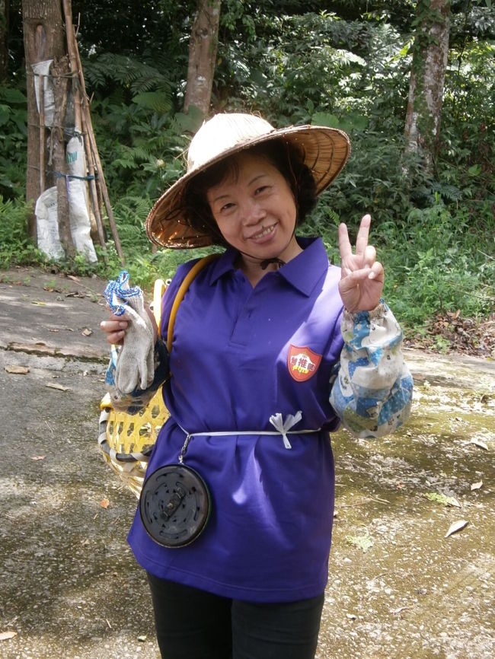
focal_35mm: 60
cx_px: 248
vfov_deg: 32.2
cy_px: 330
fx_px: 1143
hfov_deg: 24.4
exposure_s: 1/60
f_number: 3.9
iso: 80
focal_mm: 10.7
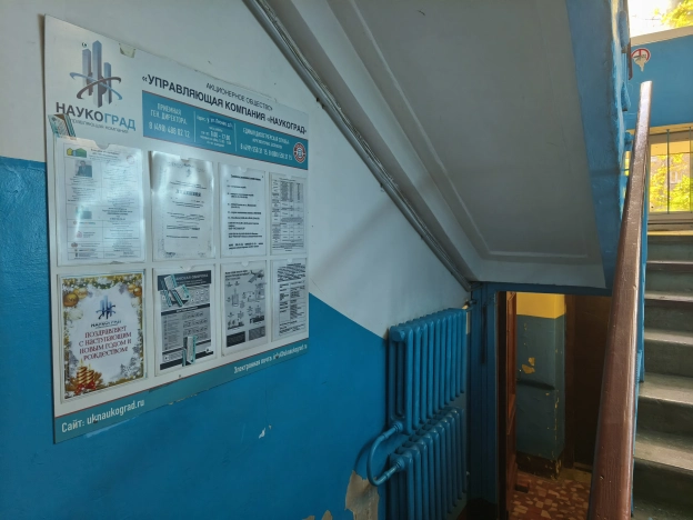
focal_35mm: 23
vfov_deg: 58.9
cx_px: 346
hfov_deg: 73.9
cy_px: 260
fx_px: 460
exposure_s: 1/50
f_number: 1.7
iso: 500
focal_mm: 5.35
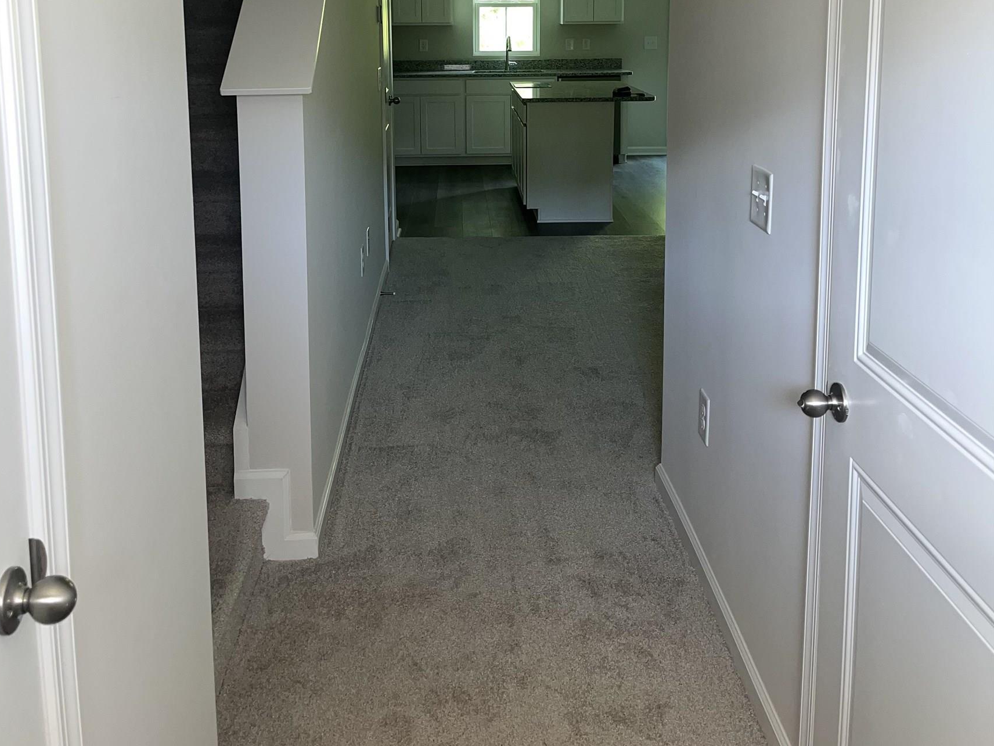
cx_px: 494
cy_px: 137
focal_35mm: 35
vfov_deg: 39.0
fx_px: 1005
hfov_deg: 52.6
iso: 64
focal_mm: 5.1
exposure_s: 1/37
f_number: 1.6
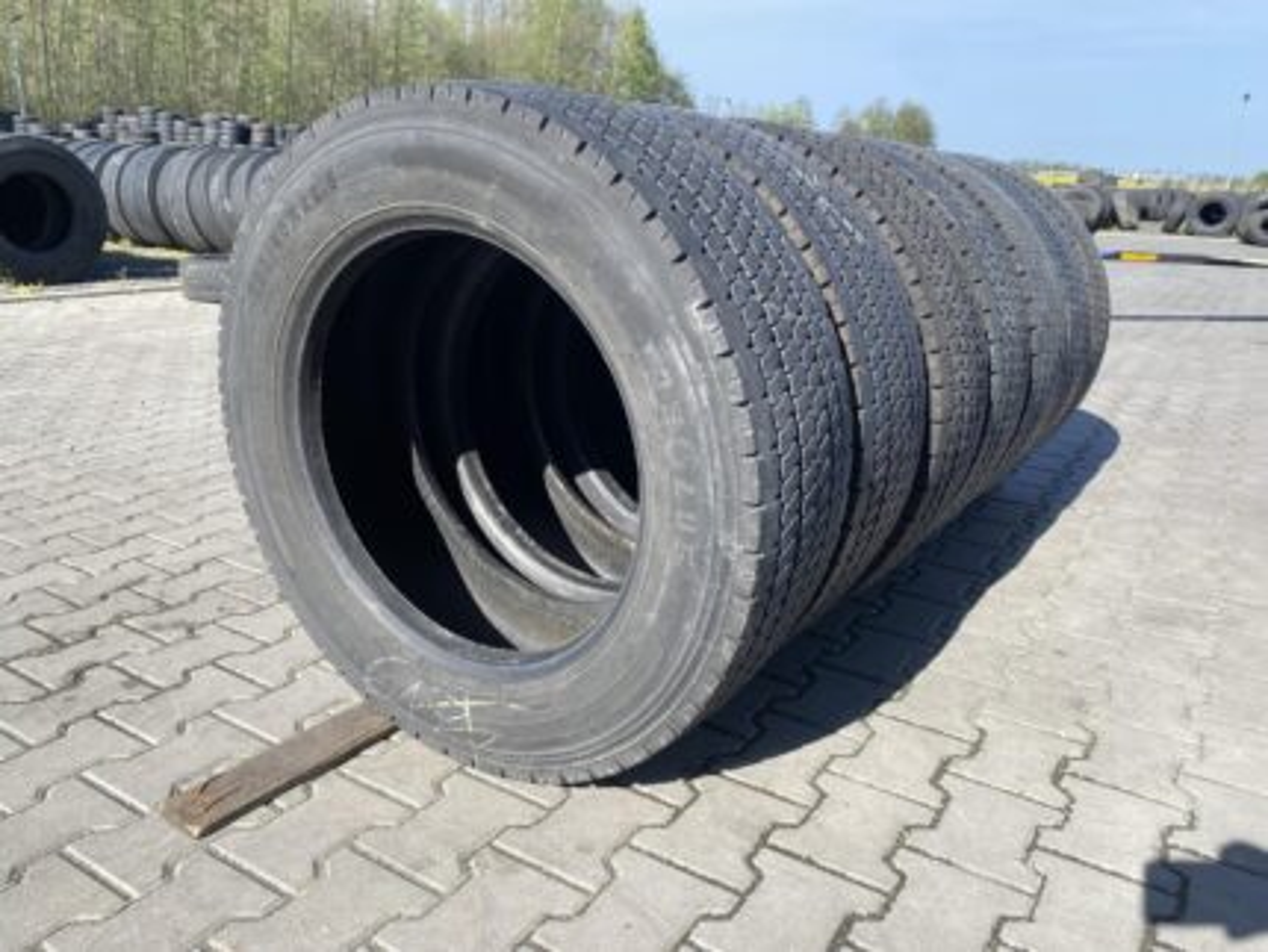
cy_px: 476
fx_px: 953
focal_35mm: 26
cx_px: 634
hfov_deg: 67.3
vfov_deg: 53.1
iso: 32
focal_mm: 4.25
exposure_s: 1/1245
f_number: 1.8
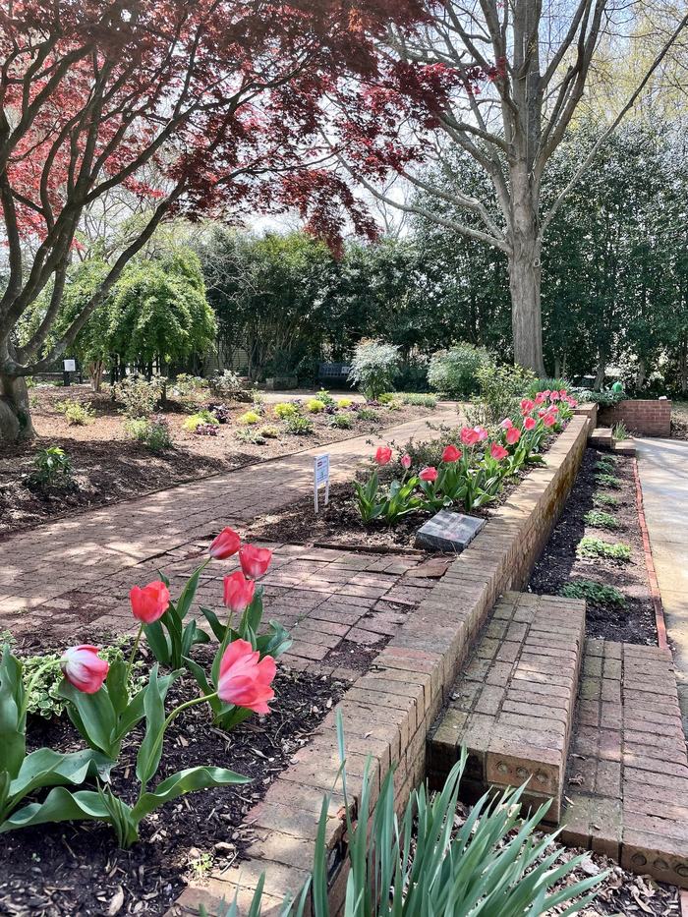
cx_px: 344
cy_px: 458
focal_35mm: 26
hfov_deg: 53.1
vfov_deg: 67.3
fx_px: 689
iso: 32
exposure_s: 1/569
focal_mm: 4.2
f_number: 1.6
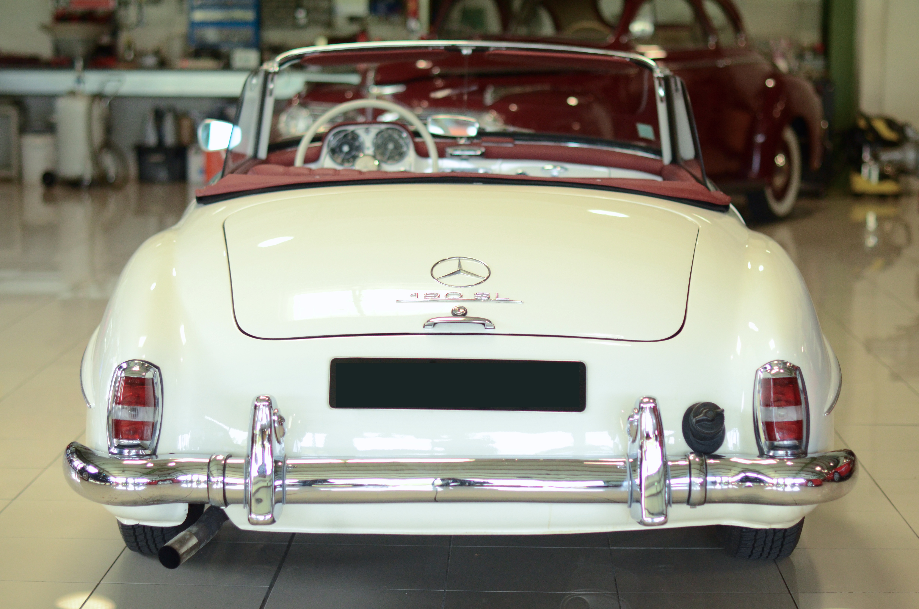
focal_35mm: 75
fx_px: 1911
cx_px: 460
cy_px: 304
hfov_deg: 27.0
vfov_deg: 18.1
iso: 1250
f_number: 2
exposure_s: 1/1000
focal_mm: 50
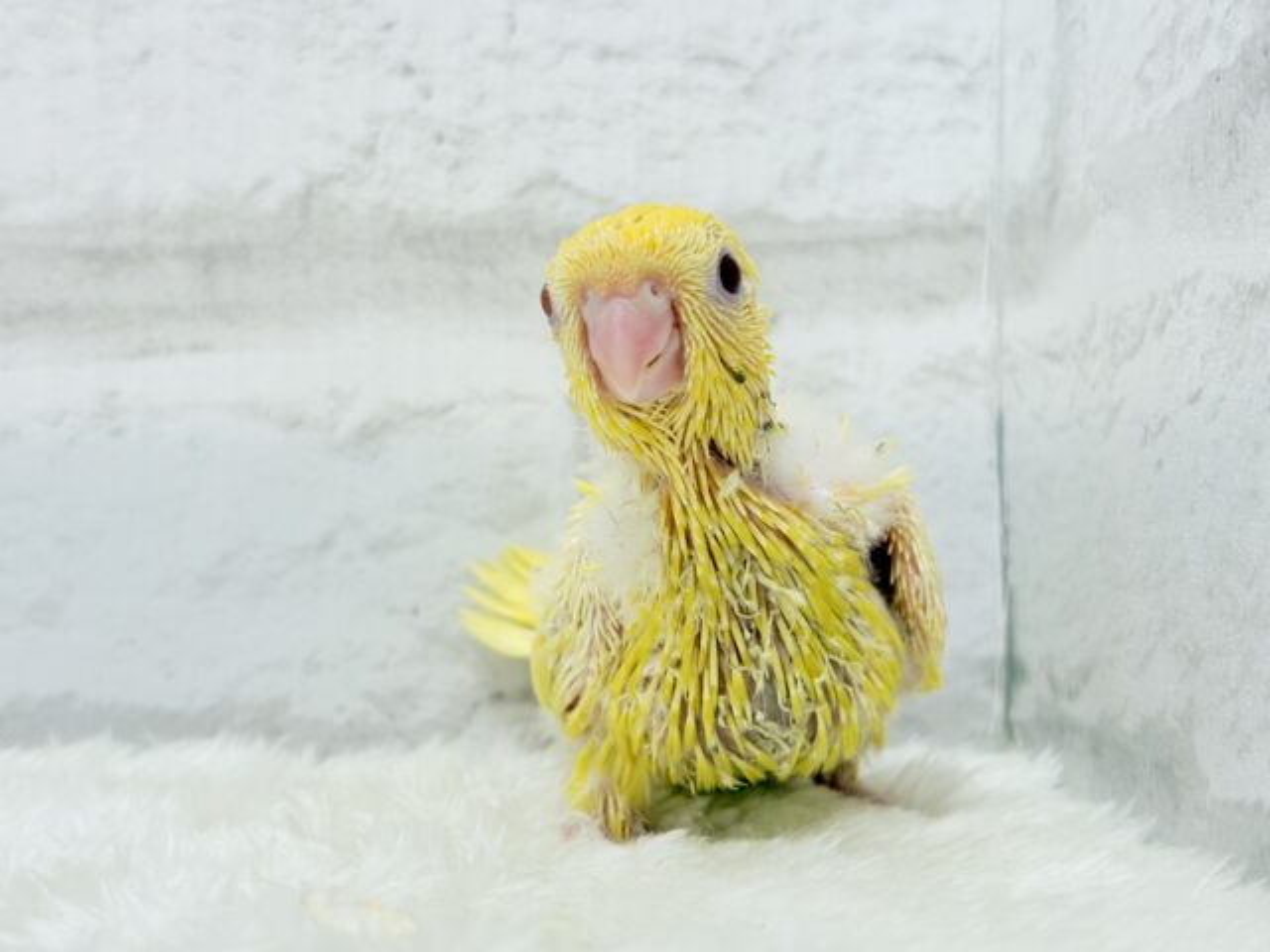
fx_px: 1908
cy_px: 476
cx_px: 635
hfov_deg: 36.8
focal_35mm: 52
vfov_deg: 28.0
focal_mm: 5.96
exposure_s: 1/100
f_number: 1.6
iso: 80
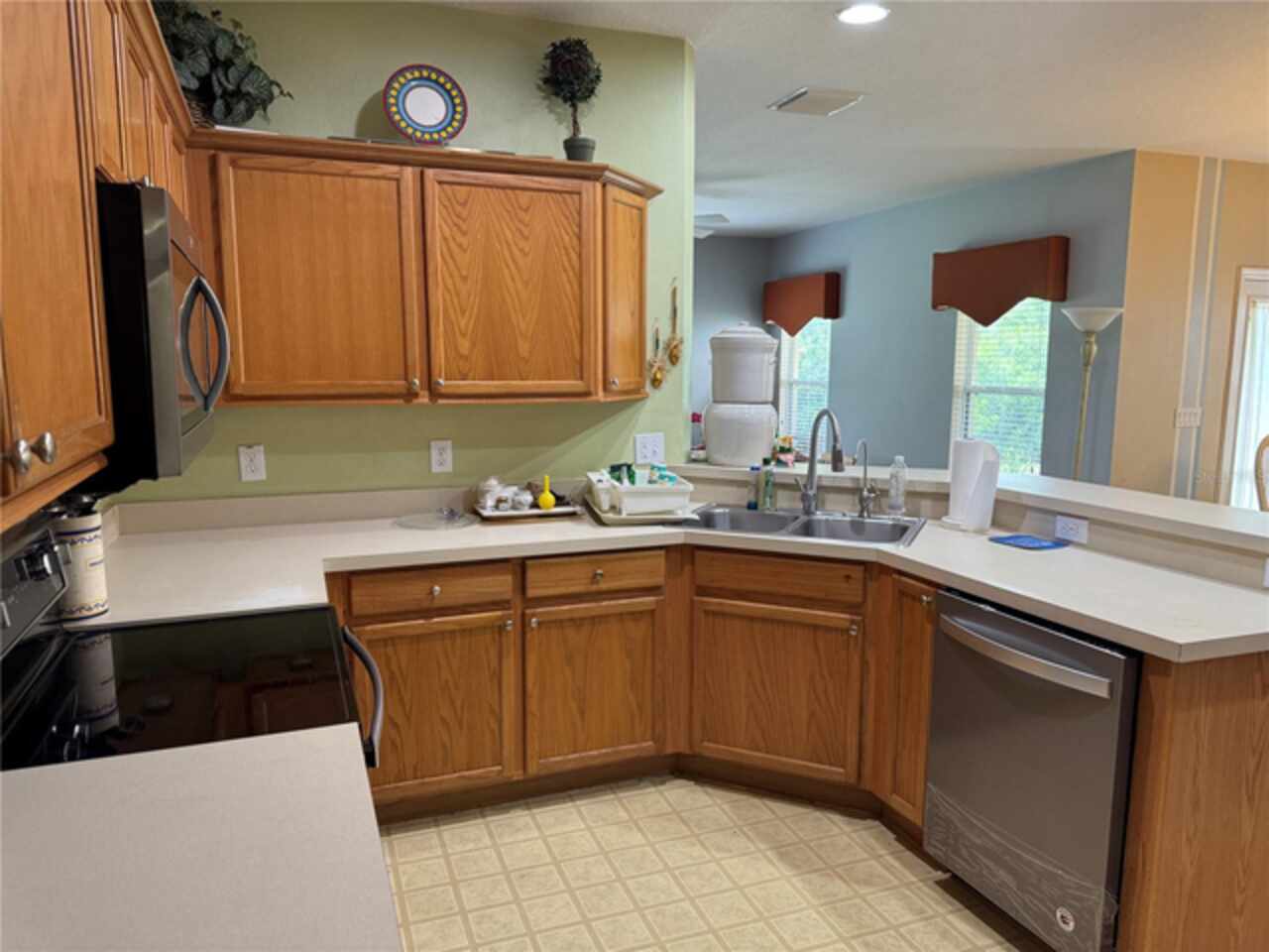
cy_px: 476
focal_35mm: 24
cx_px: 634
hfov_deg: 71.6
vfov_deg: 56.8
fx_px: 880
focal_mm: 6.76
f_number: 1.78
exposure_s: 1/60
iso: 200
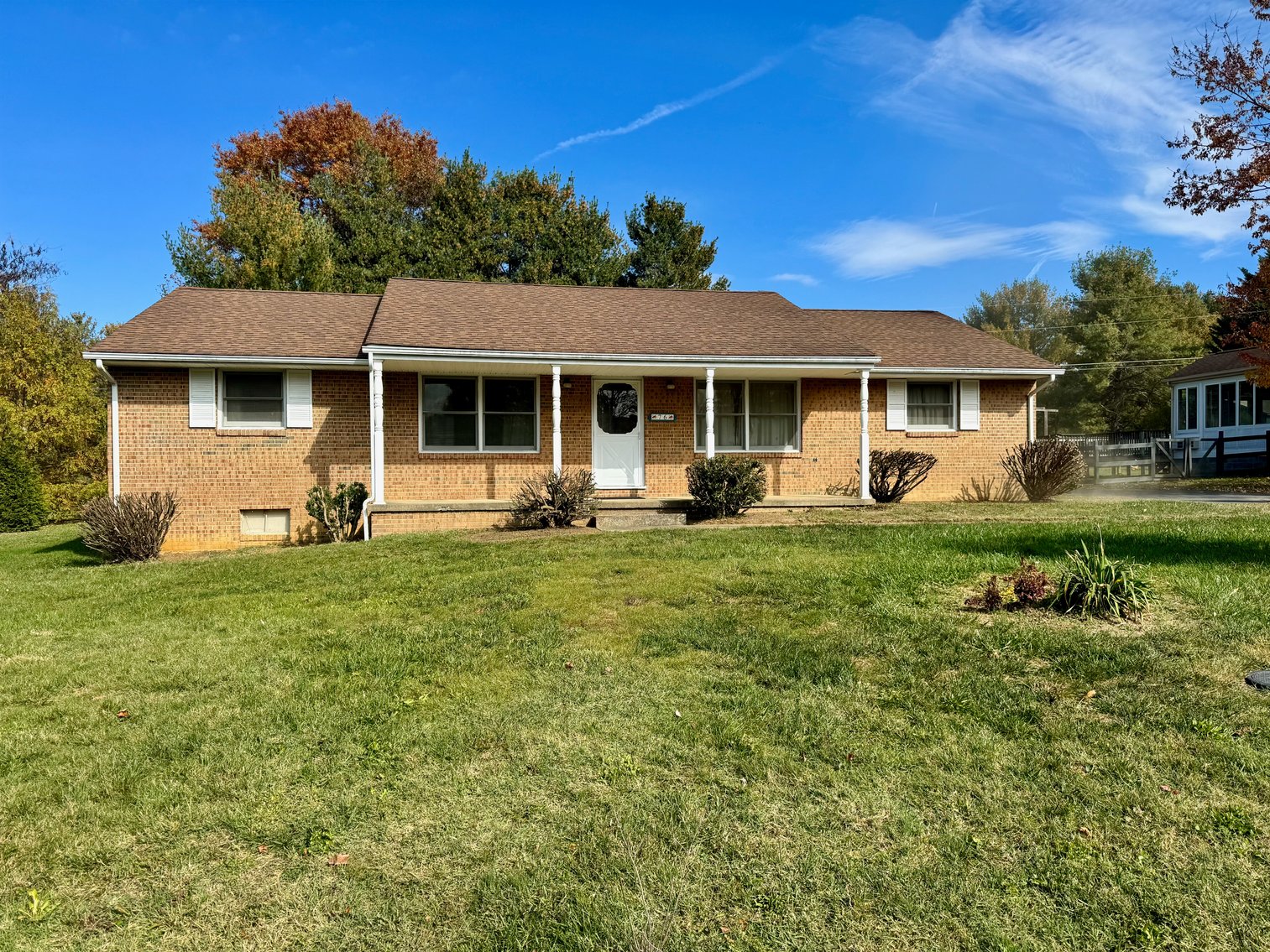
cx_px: 635
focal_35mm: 24
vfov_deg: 56.8
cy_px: 476
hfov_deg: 71.6
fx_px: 881
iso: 80
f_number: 1.78
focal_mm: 6.76
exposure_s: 1/3597
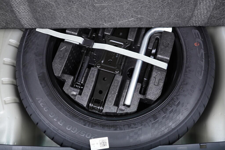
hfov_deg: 53.1
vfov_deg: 36.9
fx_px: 225
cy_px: 75
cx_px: 112
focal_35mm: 36
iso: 500
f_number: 2.8
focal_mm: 24
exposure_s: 1/40
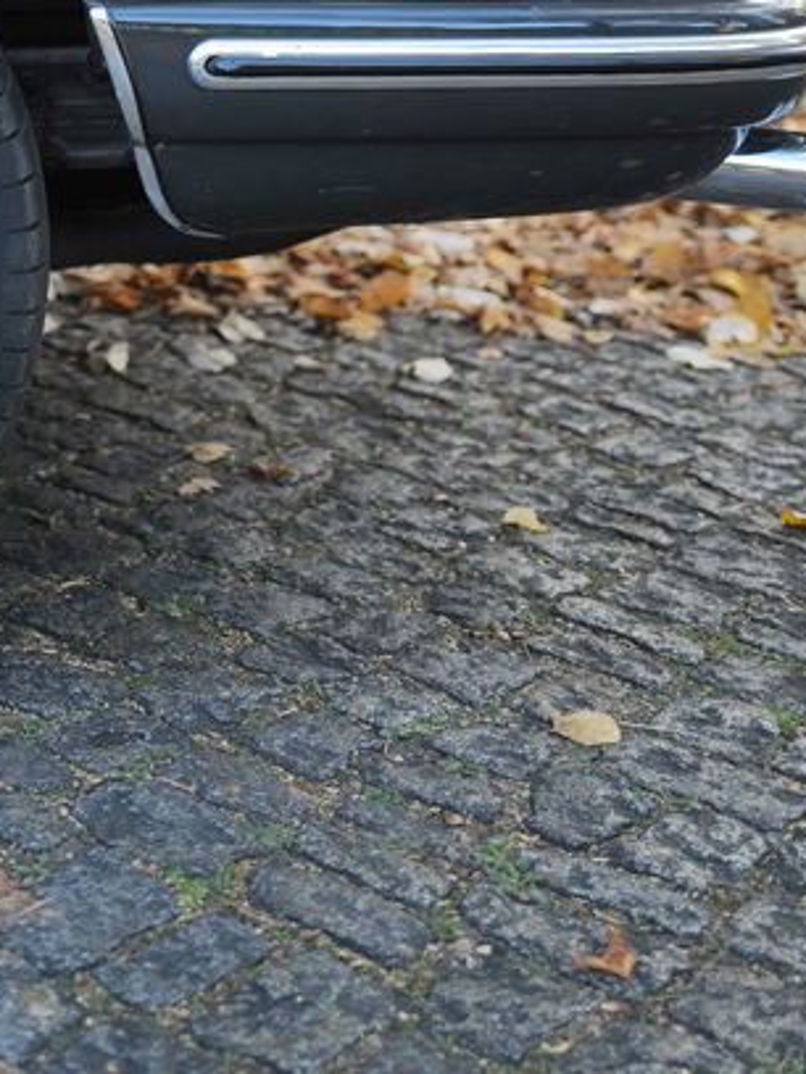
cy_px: -274
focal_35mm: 76
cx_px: -103
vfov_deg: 23.1
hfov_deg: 18.6
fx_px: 2359
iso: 100
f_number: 1.7
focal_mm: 28
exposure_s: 1/250
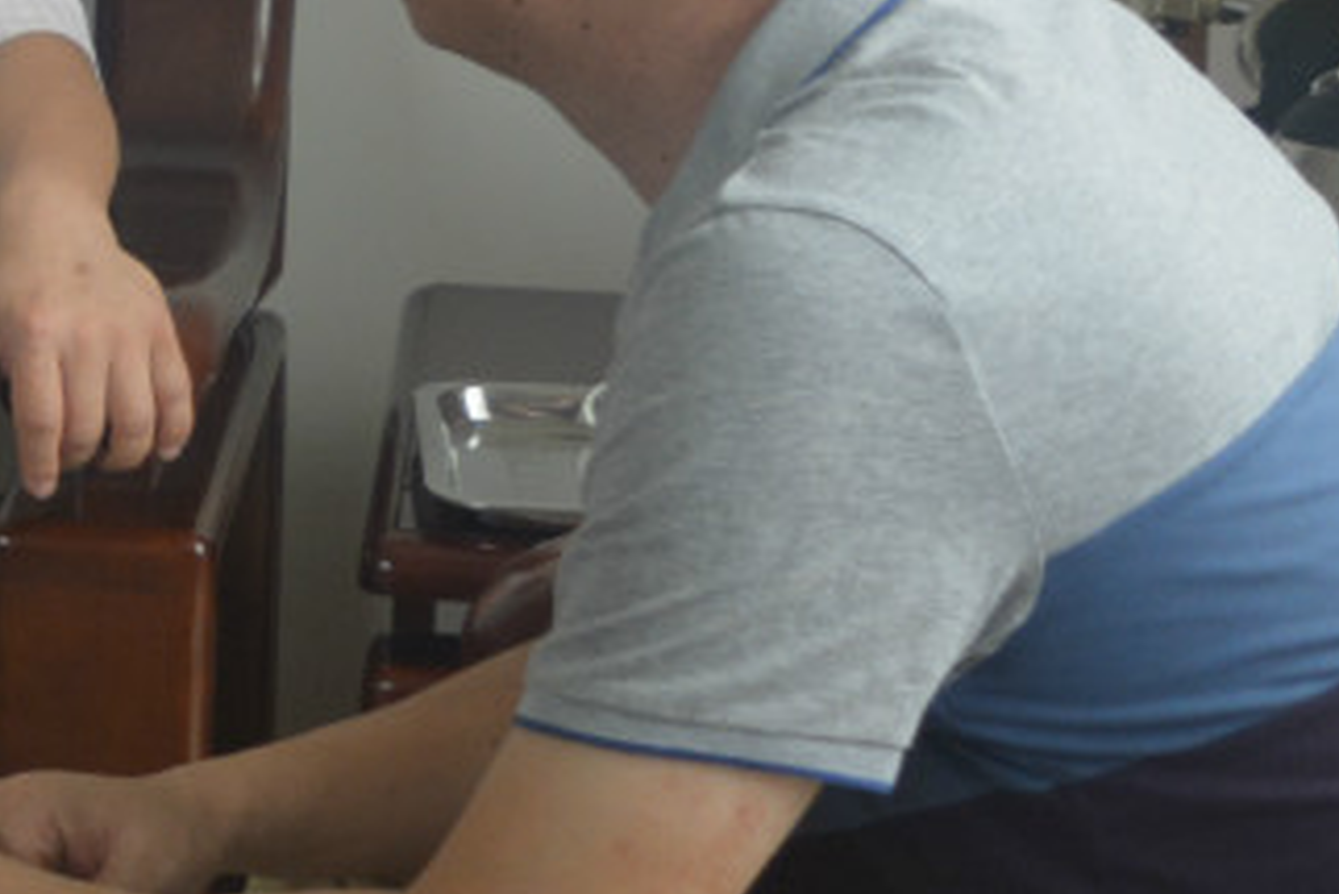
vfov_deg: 9.1
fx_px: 5544
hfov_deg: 12.1
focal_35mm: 149
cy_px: -50
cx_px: -1435
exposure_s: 1/60
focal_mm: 20
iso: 500
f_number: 4
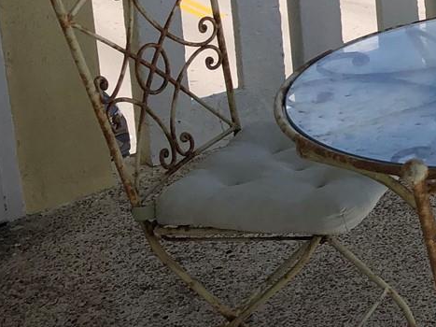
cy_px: -92
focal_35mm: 96
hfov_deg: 17.5
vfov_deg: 14.8
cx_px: 728
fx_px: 1209
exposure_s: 1/1675
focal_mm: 3.99
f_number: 1.8
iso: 20
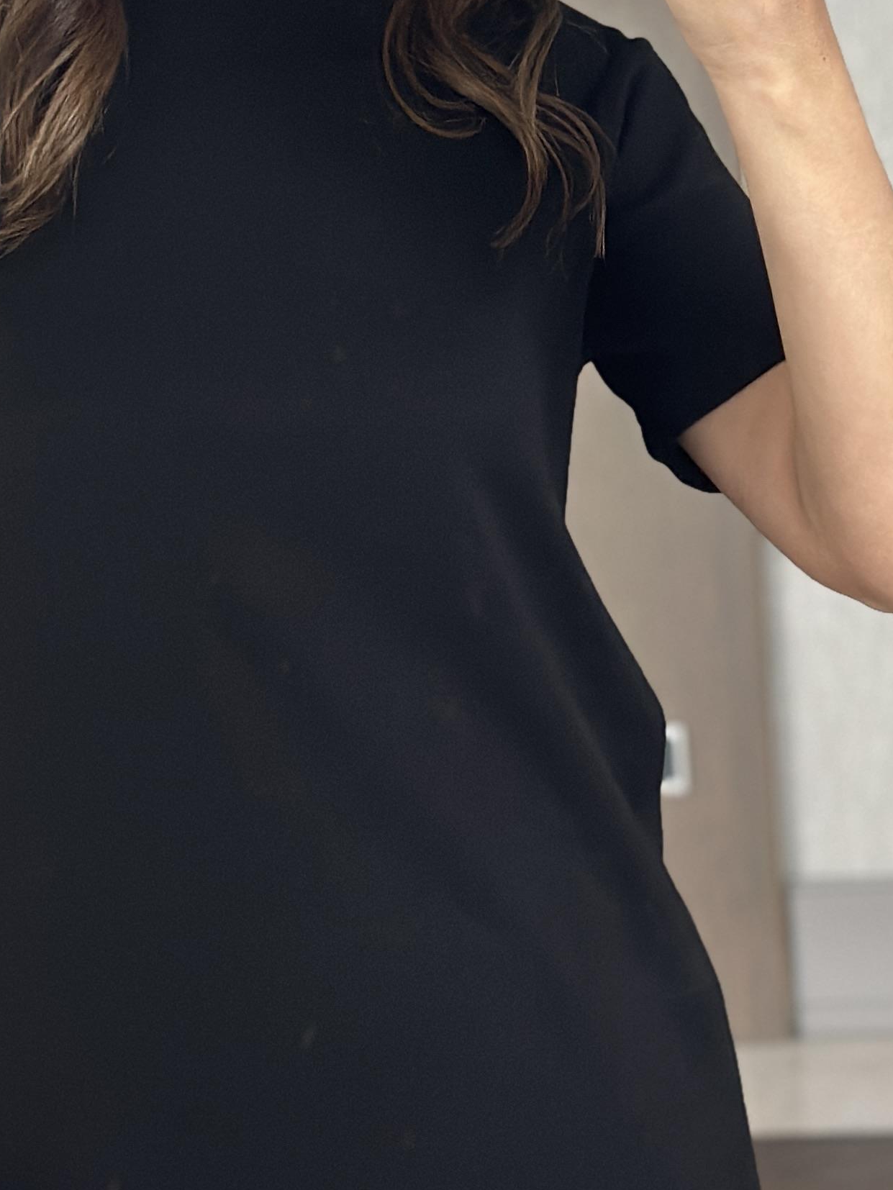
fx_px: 4023
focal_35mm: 117
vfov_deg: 16.8
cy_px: 456
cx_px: 353
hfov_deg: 12.7
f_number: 1.78
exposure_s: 1/56
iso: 400
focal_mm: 6.86
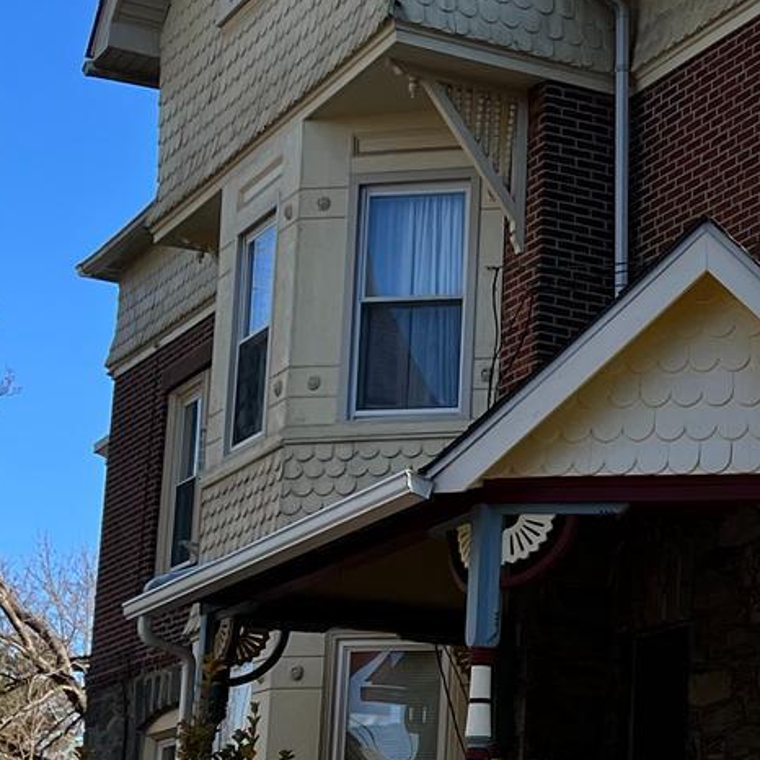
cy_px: 620
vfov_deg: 17.1
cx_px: 970
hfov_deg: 16.4
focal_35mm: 101
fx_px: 2509
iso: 50
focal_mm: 5.7
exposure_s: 1/2404
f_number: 1.5
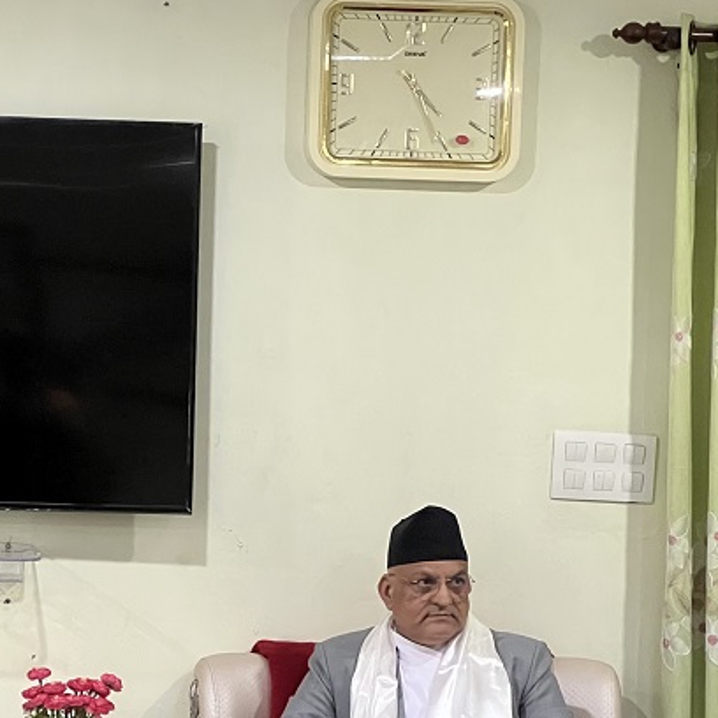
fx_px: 3520
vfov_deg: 11.6
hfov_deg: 11.5
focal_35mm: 150
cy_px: 525
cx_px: 26
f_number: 2.8
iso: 640
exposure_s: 1/34
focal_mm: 9
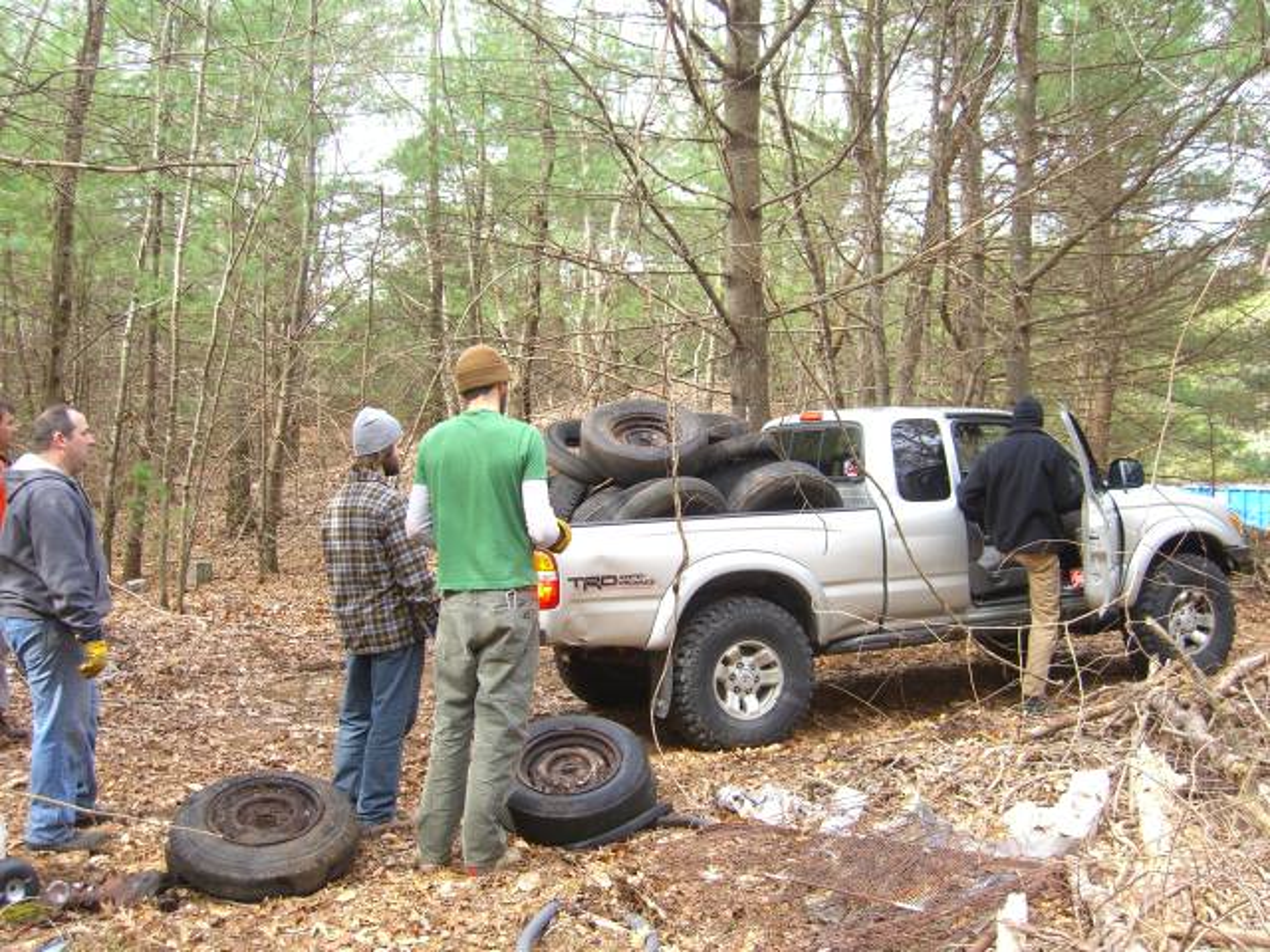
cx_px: 635
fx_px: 1394
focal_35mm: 38
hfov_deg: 49.0
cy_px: 476
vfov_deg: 37.7
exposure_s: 1/100
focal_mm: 7.9
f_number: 2.8
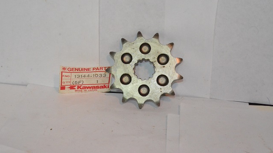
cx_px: 136
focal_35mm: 79
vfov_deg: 15.3
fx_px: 572
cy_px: 68
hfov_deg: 26.9
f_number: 11
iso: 6400
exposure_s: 1/250
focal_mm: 50
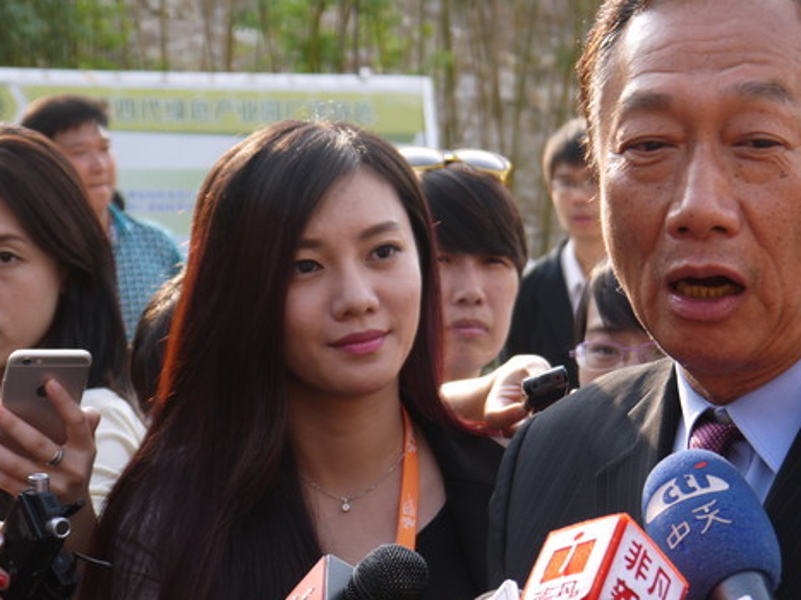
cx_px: 496
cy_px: 285
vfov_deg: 13.7
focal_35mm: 108
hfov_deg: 18.2
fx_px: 2498
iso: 160
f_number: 5.6
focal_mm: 42
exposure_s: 1/160
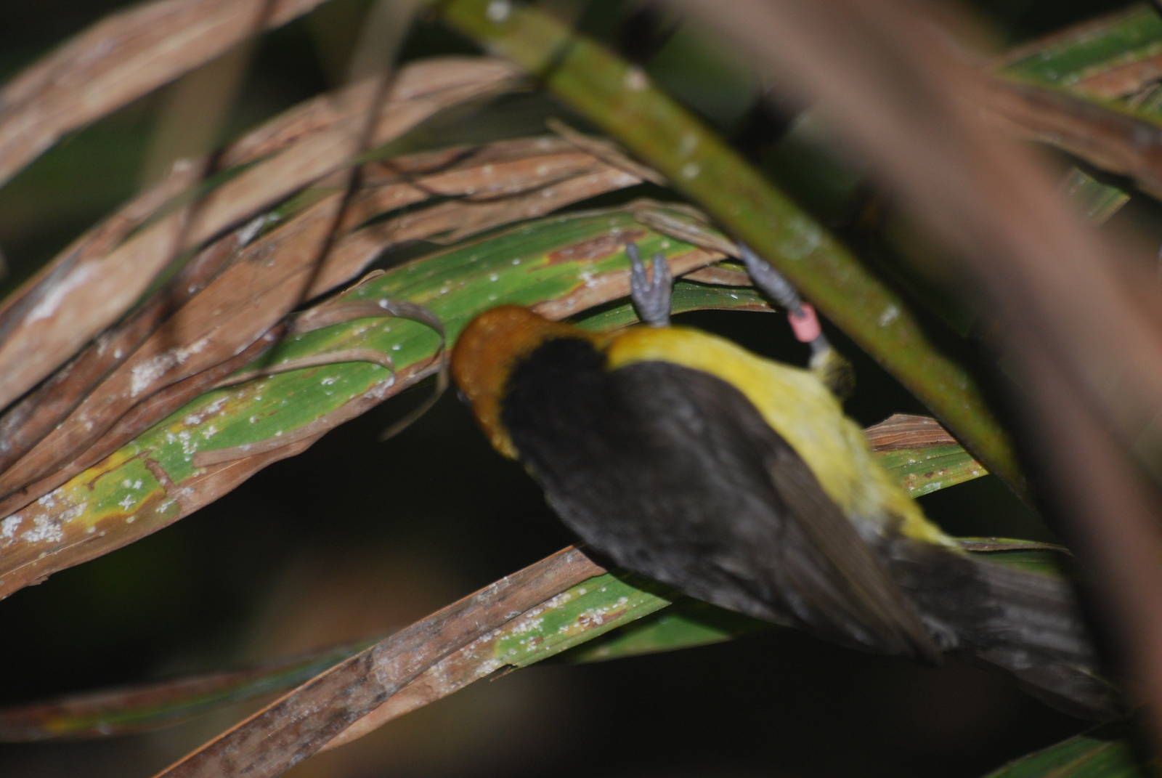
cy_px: 389
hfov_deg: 4.6
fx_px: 14542
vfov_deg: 3.1
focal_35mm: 450
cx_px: 581
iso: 400
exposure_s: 1/125
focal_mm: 300
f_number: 5.6
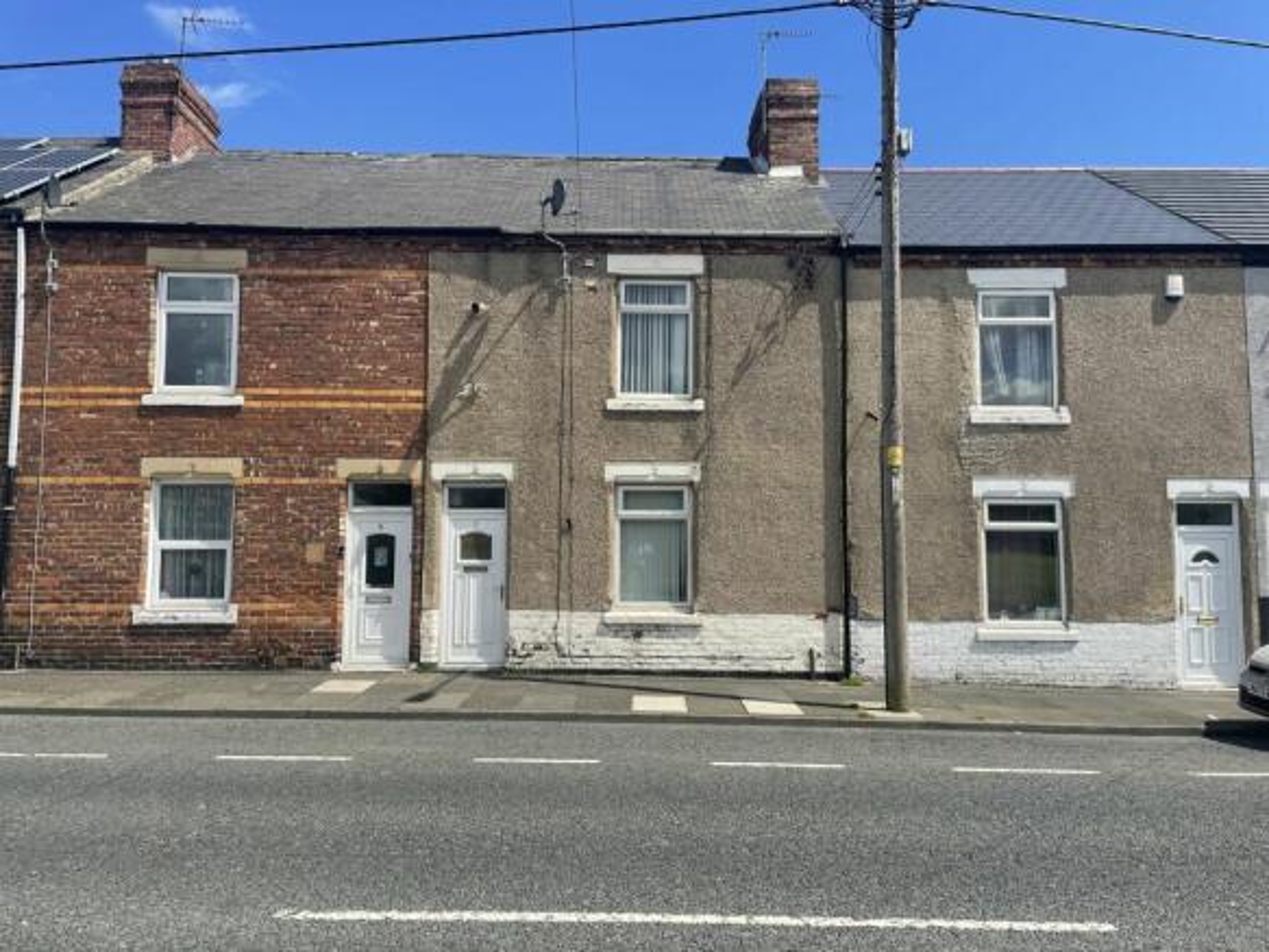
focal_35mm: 26
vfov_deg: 53.0
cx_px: 634
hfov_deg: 67.3
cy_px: 476
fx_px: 953
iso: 32
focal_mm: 4.2
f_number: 1.6
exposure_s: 1/3040
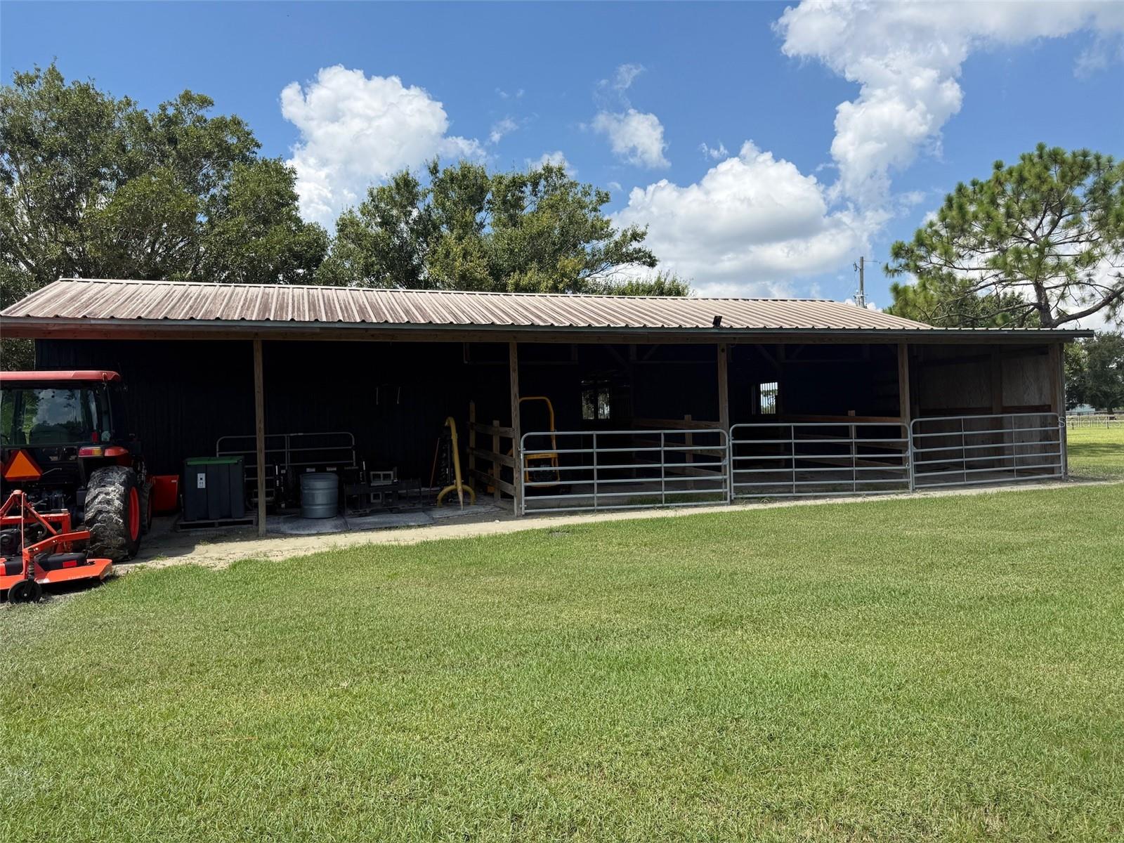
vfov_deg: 56.8
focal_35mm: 24
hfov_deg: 71.6
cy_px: 422
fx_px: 779
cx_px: 562
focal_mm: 6.76
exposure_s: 1/3953
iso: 80
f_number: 1.78
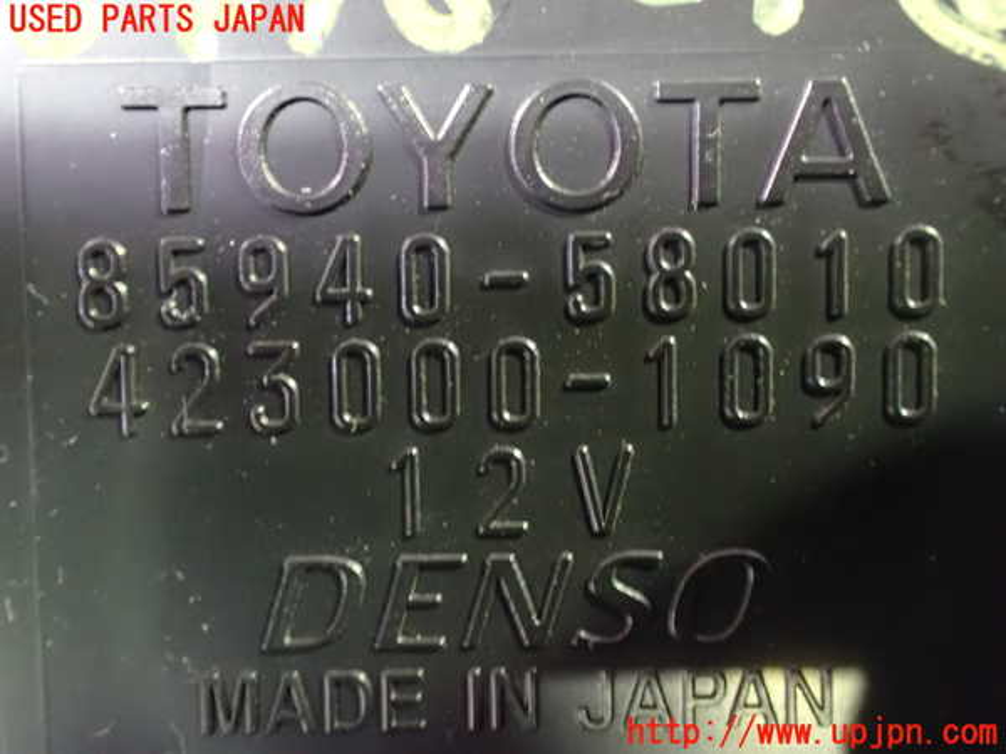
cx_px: 503
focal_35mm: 41
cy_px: 377
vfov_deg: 35.1
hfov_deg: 45.8
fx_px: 1192
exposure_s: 1/13
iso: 1600
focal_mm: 7.31
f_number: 2.8
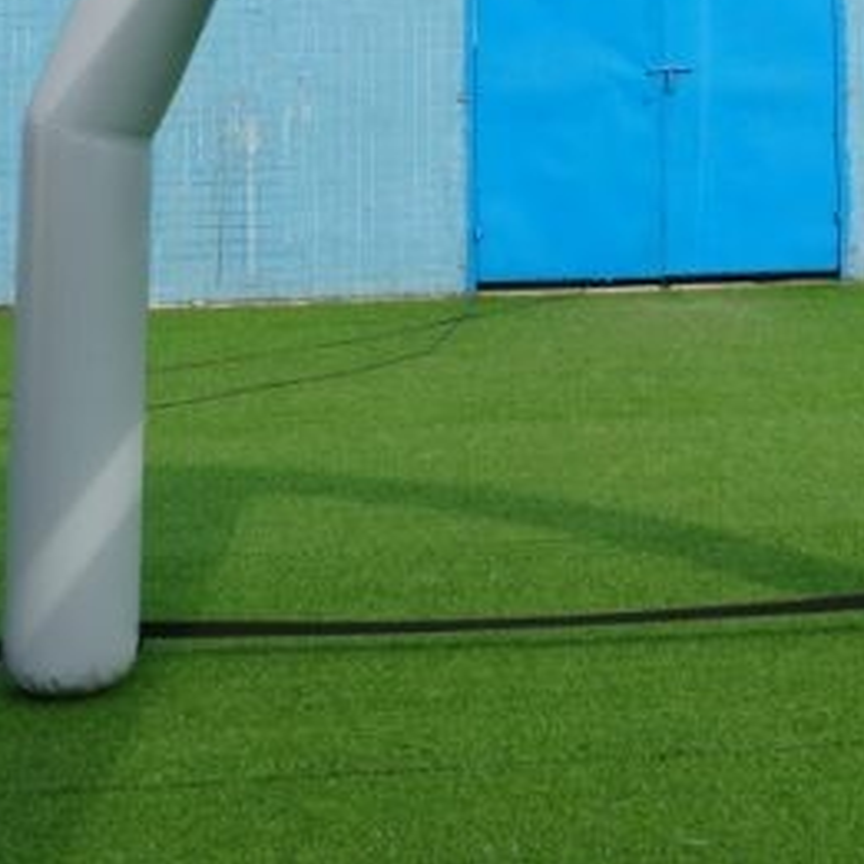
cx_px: 722
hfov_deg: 21.3
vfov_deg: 19.9
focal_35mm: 80
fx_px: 2259
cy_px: -247
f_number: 10
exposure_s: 1/160
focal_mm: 16
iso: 100
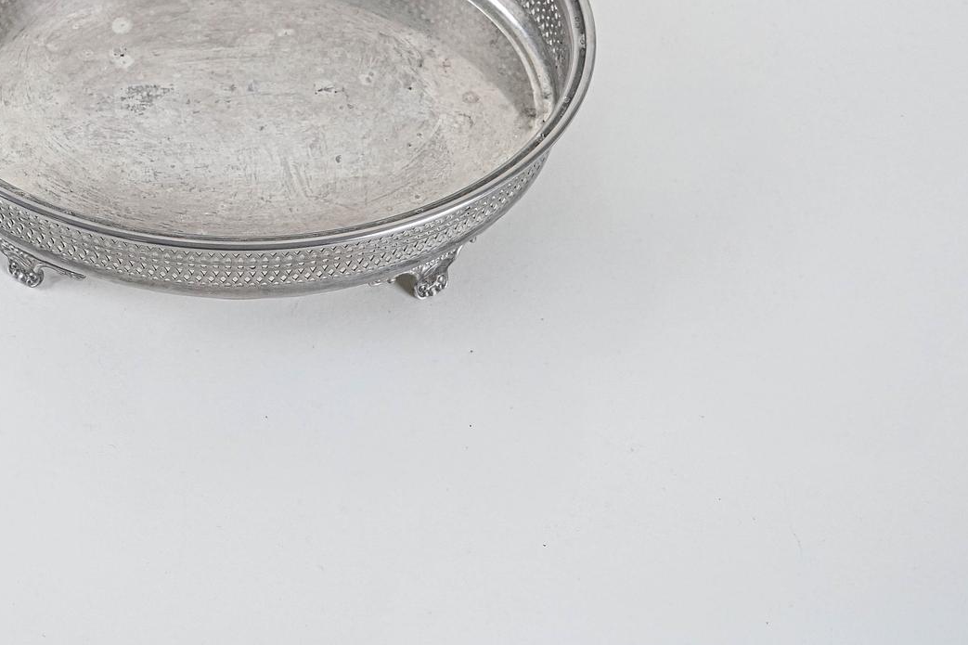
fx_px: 1855
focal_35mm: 69
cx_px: 224
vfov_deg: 19.4
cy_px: 83
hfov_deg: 28.7
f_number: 10
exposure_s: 1/80
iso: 2500
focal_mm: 36
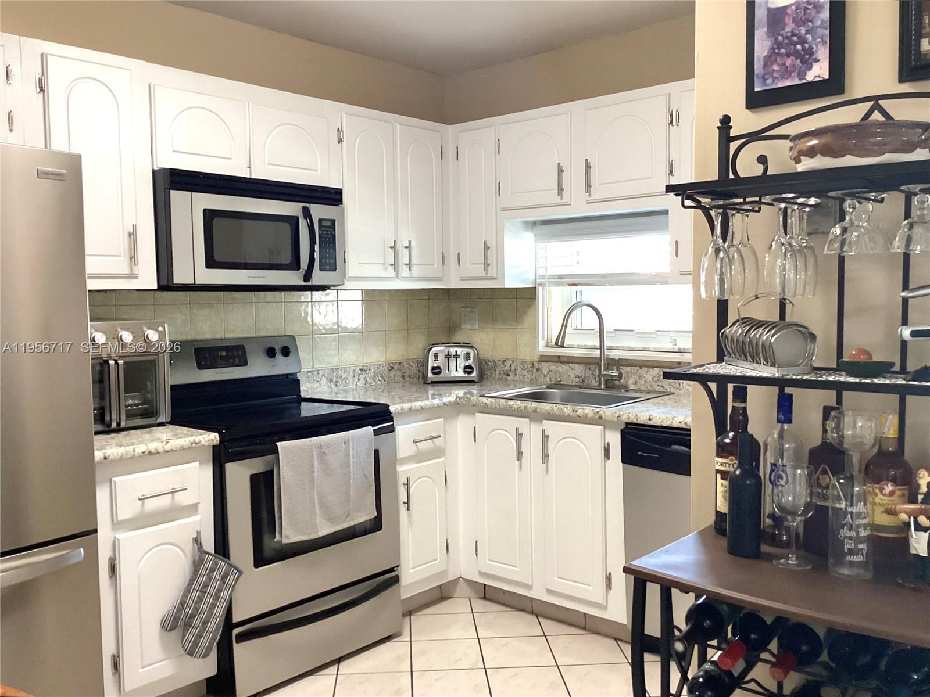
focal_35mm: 31
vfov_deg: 45.4
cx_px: 465
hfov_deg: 58.4
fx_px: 833
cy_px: 348
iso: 200
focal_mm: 3.3
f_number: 2.4
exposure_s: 1/60
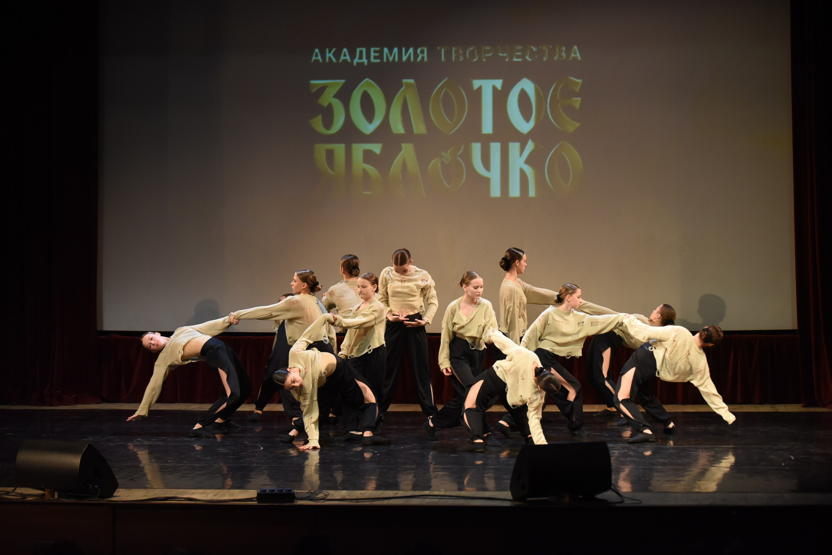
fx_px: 2427
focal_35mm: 105
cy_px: 278
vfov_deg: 13.1
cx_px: 416
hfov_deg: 19.4
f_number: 2.8
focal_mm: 105
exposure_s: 1/400
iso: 2500
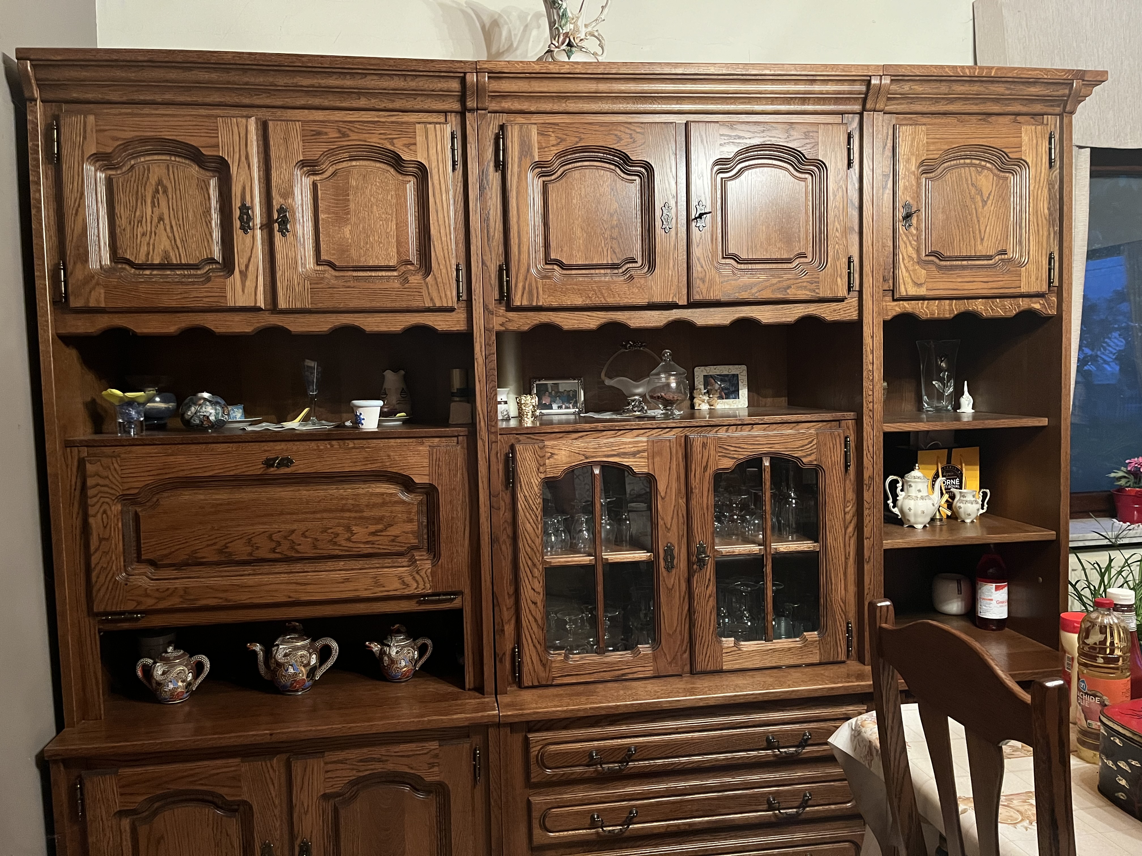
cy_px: 428
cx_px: 571
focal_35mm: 26
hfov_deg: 67.3
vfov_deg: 53.1
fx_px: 858
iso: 500
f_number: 1.6
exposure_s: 1/25
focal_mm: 5.1
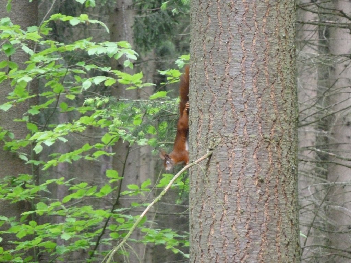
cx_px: 176
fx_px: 3245
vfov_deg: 4.6
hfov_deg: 6.2
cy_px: 132
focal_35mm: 320
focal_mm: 49.2
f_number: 4.9
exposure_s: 1/125
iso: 1000
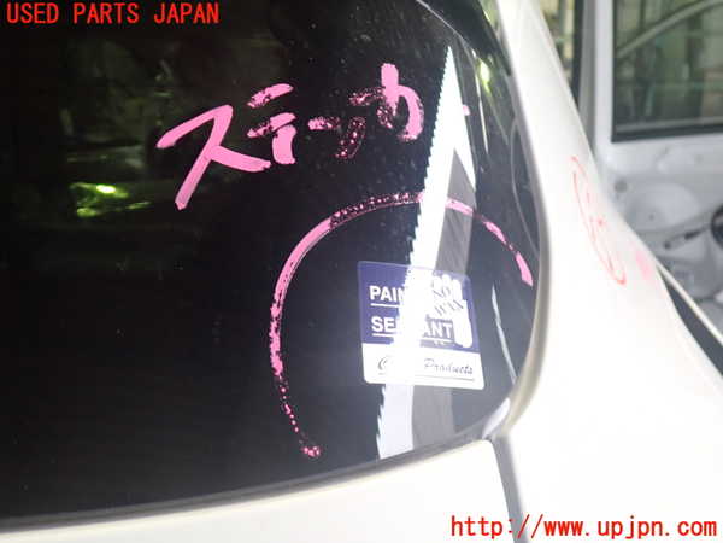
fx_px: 627
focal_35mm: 30
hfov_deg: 60.0
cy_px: 272
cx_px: 362
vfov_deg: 46.8
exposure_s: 1/30
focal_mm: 5.4
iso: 400
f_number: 2.3
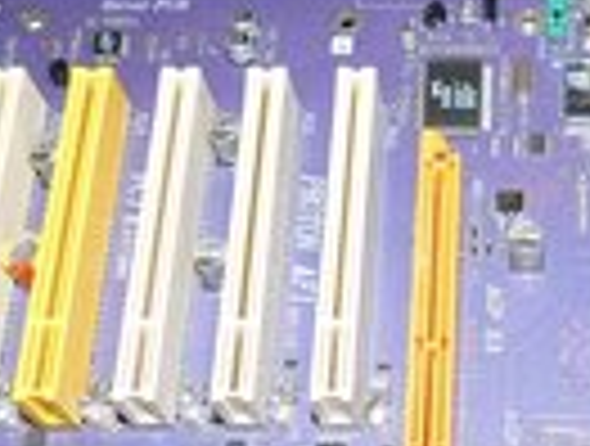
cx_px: 595
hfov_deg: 26.2
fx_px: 1196
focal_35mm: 70
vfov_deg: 20.1
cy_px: 496
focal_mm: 4
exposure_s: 1/30
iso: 200
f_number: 3
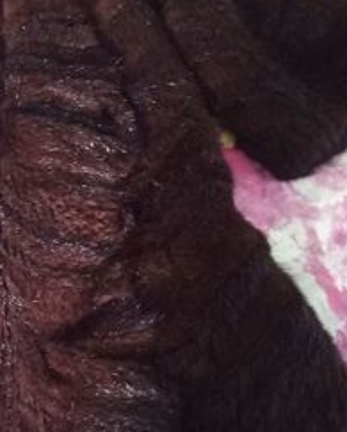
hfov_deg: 20.2
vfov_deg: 26.0
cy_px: 325
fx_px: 923
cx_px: -46
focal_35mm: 72
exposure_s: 1/25
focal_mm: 4.74
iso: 827
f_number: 1.79
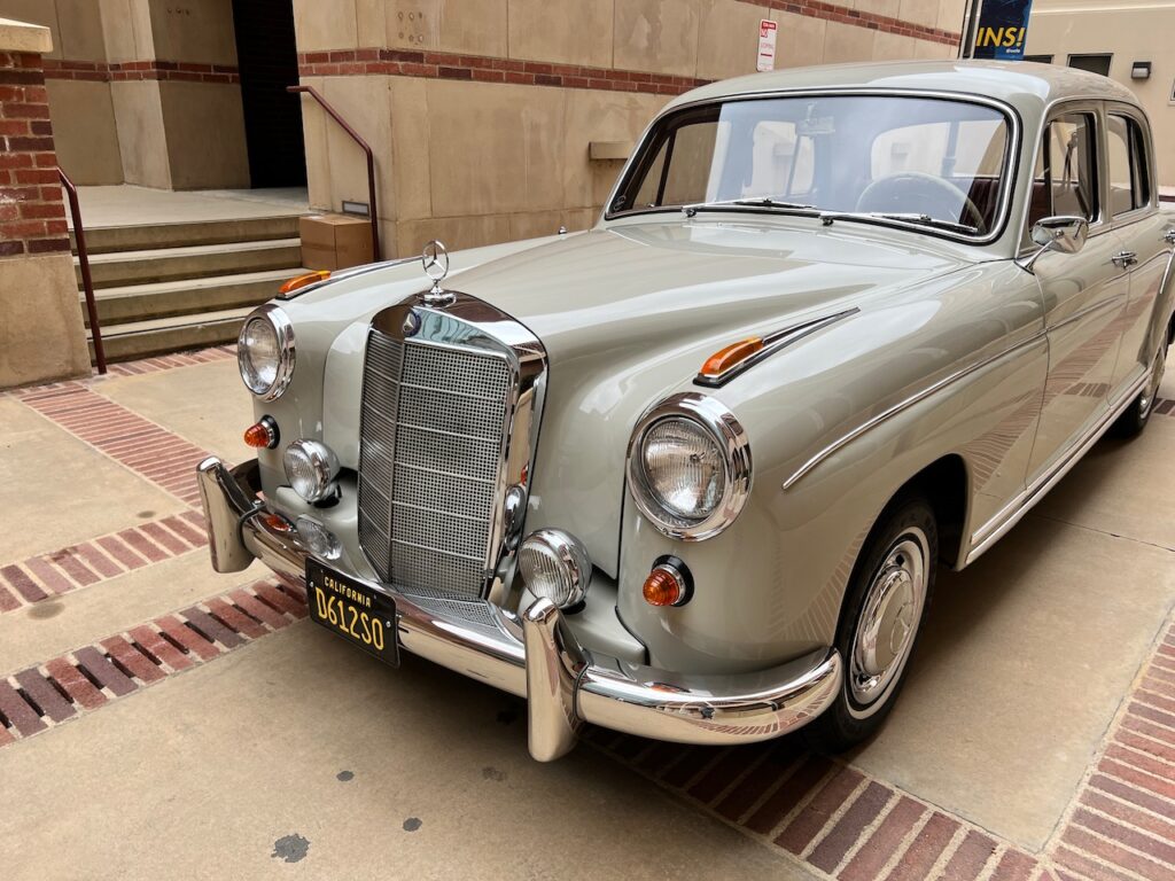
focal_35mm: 26
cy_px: 440
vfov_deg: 53.1
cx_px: 588
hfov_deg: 67.3
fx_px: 883
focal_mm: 5.7
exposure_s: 1/588
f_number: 1.5
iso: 50
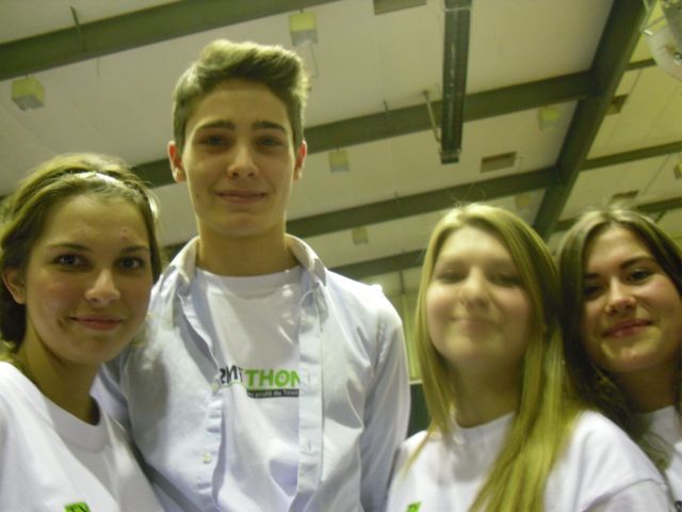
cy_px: 256
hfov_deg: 52.6
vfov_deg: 40.7
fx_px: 690
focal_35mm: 35
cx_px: 341
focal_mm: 6.3
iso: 400
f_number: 3
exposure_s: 1/5
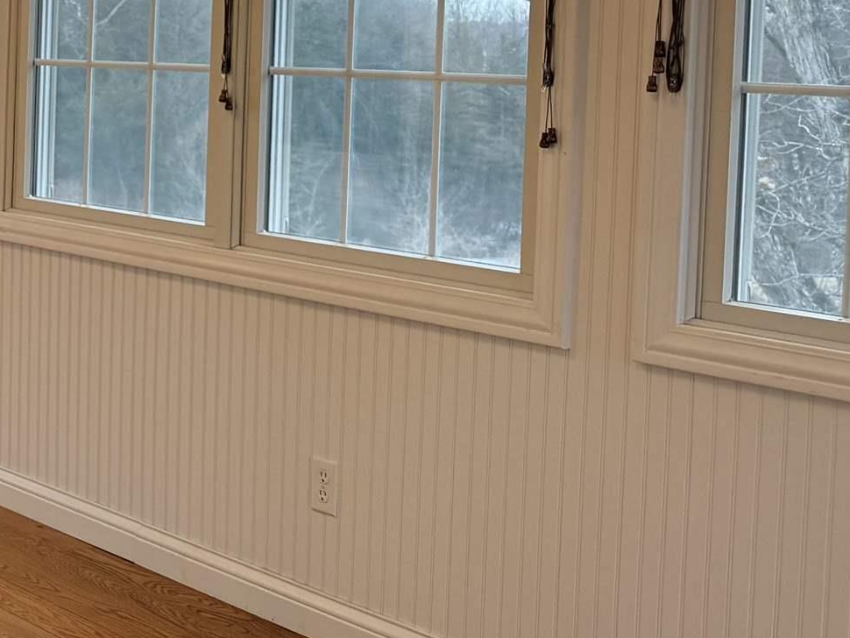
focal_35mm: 76
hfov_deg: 22.0
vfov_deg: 19.2
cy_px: 110
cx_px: -367
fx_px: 1867
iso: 125
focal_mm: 6.76
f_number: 1.78
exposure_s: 1/165
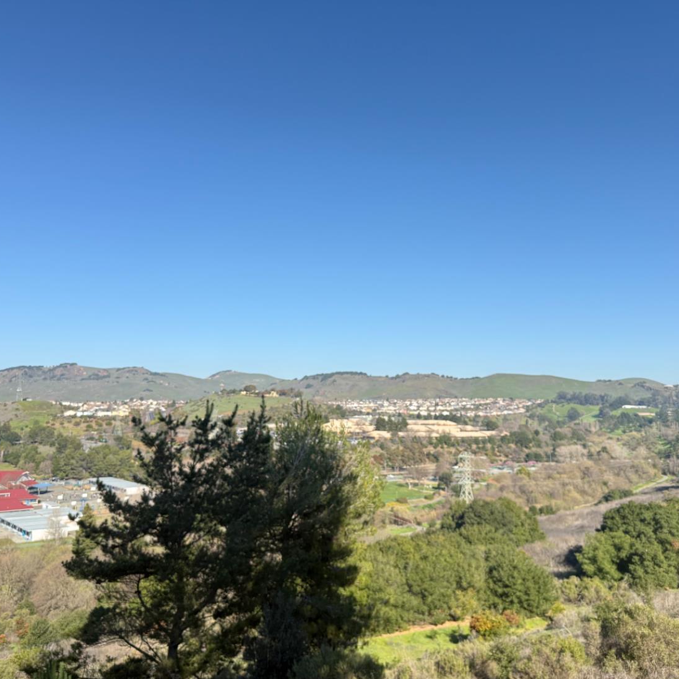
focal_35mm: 29
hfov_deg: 55.6
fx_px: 644
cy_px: 347
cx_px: 346
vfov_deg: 55.6
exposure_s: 1/1314
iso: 100
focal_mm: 6.76
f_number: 1.78
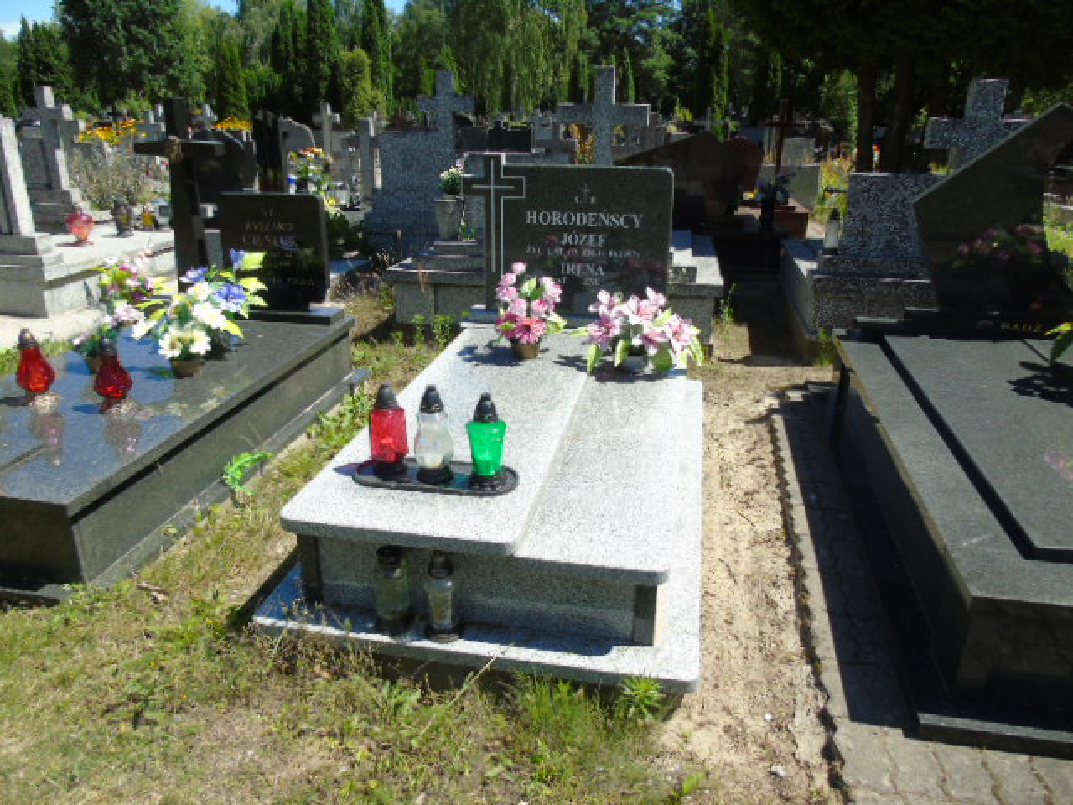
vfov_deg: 54.9
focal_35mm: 25
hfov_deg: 69.4
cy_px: 402
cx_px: 536
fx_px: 775
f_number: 3.4
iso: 80
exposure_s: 1/640
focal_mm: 4.4
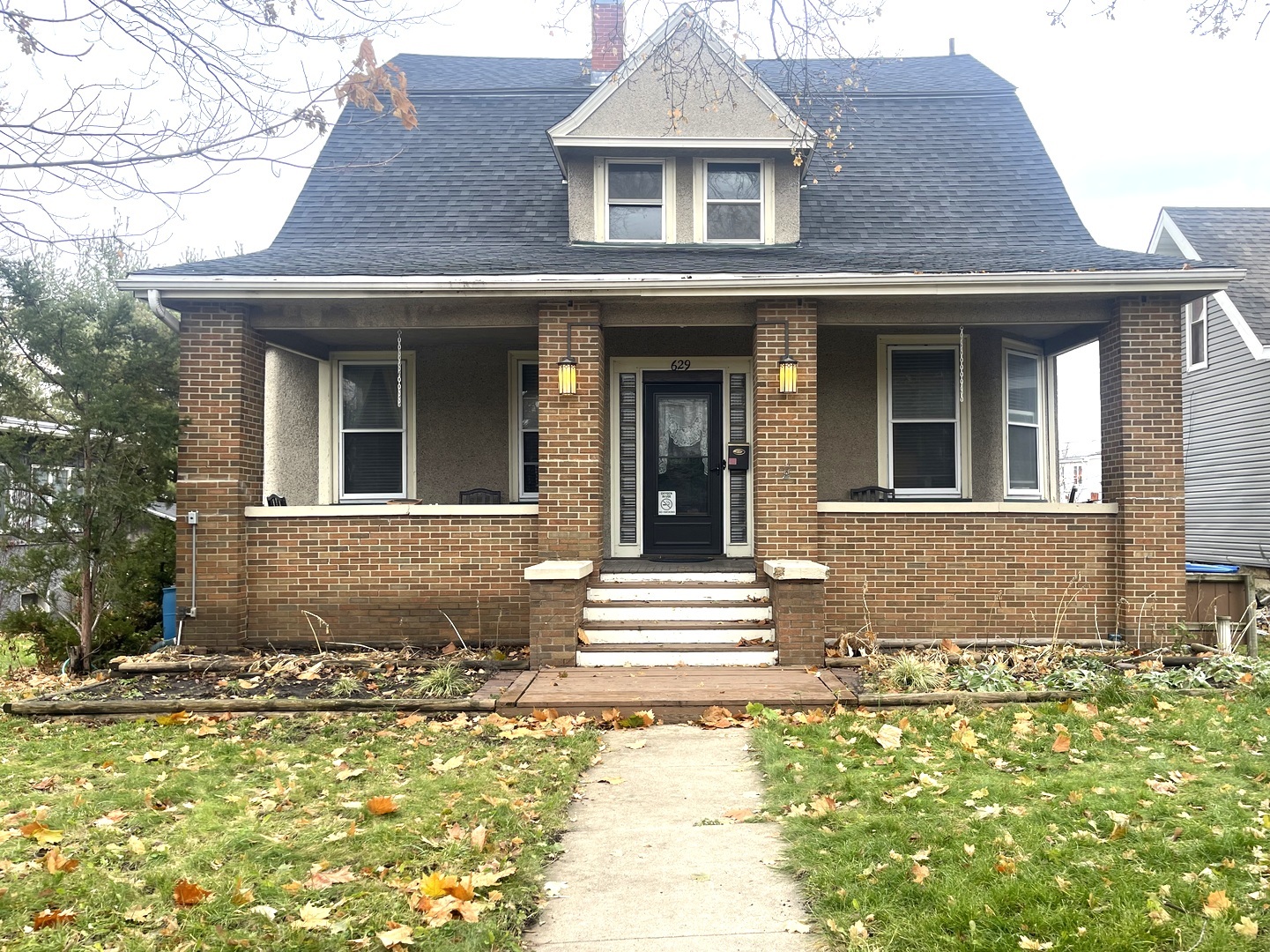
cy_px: 476
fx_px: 954
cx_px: 635
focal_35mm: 26
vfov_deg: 53.0
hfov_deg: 67.3
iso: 32
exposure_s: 1/121
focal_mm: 5.1
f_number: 1.6
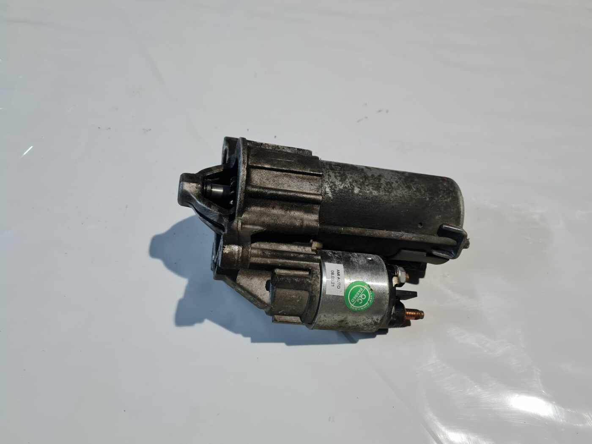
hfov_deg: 67.3
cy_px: 222
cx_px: 296
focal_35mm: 26
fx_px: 445
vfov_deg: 53.1
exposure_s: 1/50
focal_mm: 5.4
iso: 250
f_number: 1.8
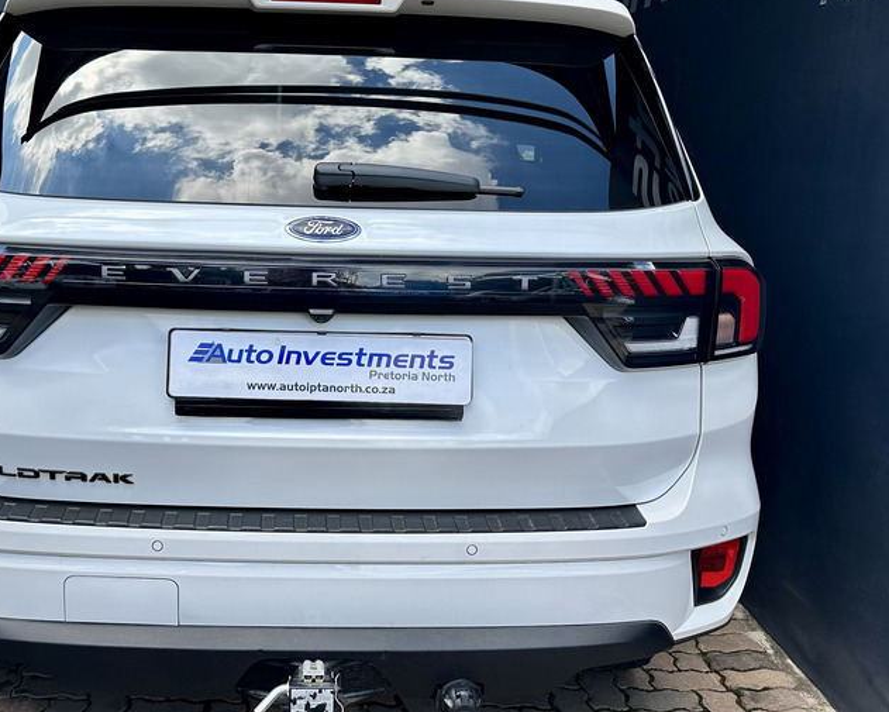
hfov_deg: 47.5
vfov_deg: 39.1
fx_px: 1000
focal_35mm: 38
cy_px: 329
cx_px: 328
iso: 80
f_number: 1.78
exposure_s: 1/1517
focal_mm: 6.86
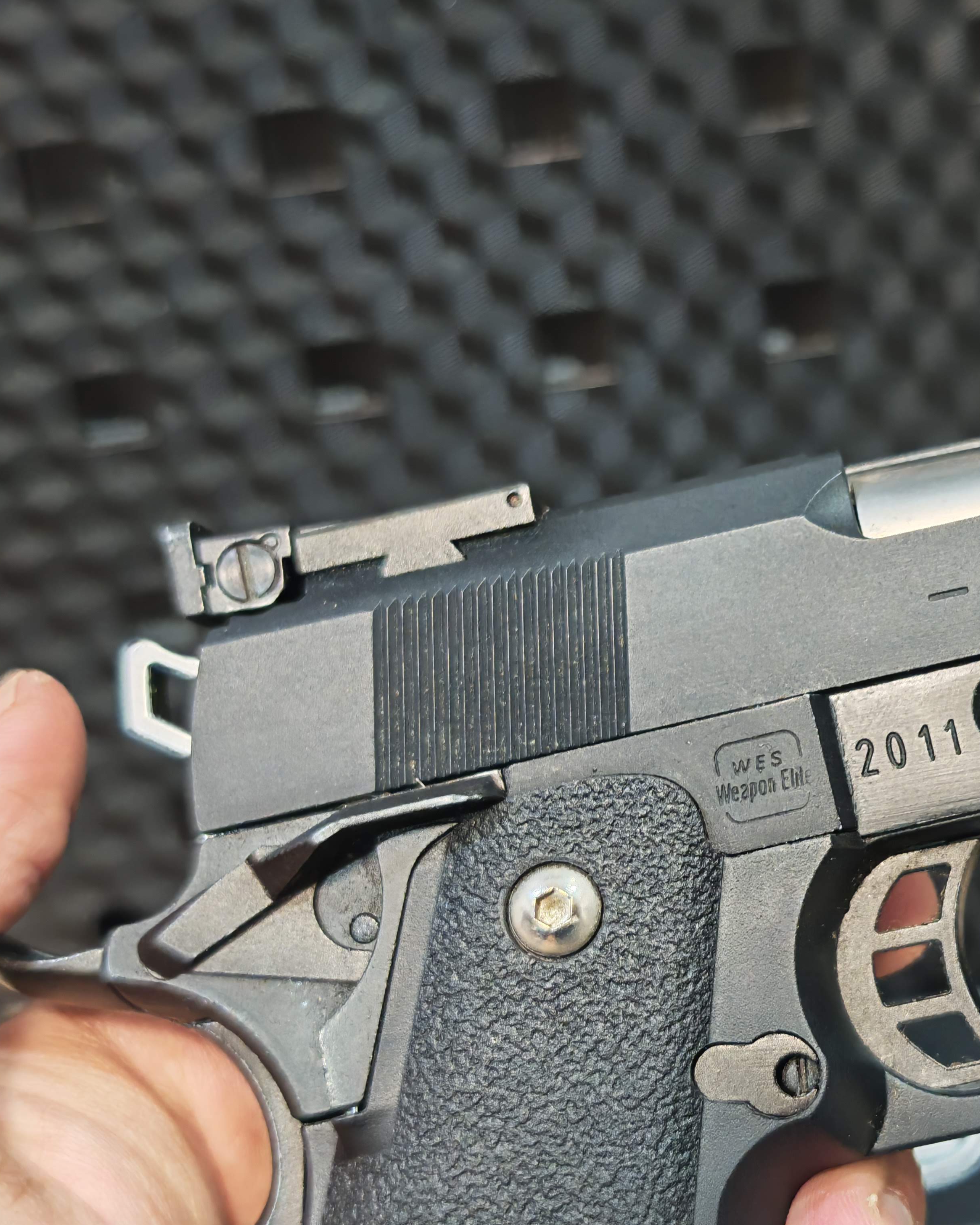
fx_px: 2284
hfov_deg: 23.8
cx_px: 818
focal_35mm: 63
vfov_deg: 30.0
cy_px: 610
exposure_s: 1/33
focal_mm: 6.83
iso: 200
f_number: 1.4
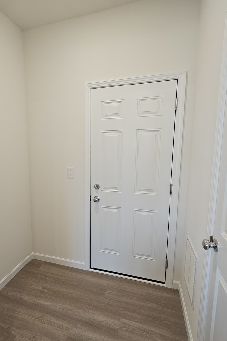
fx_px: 180
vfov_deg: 86.9
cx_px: 74
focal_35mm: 19
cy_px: 178
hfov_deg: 62.8
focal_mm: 2.2
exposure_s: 1/60
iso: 125
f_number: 2.2
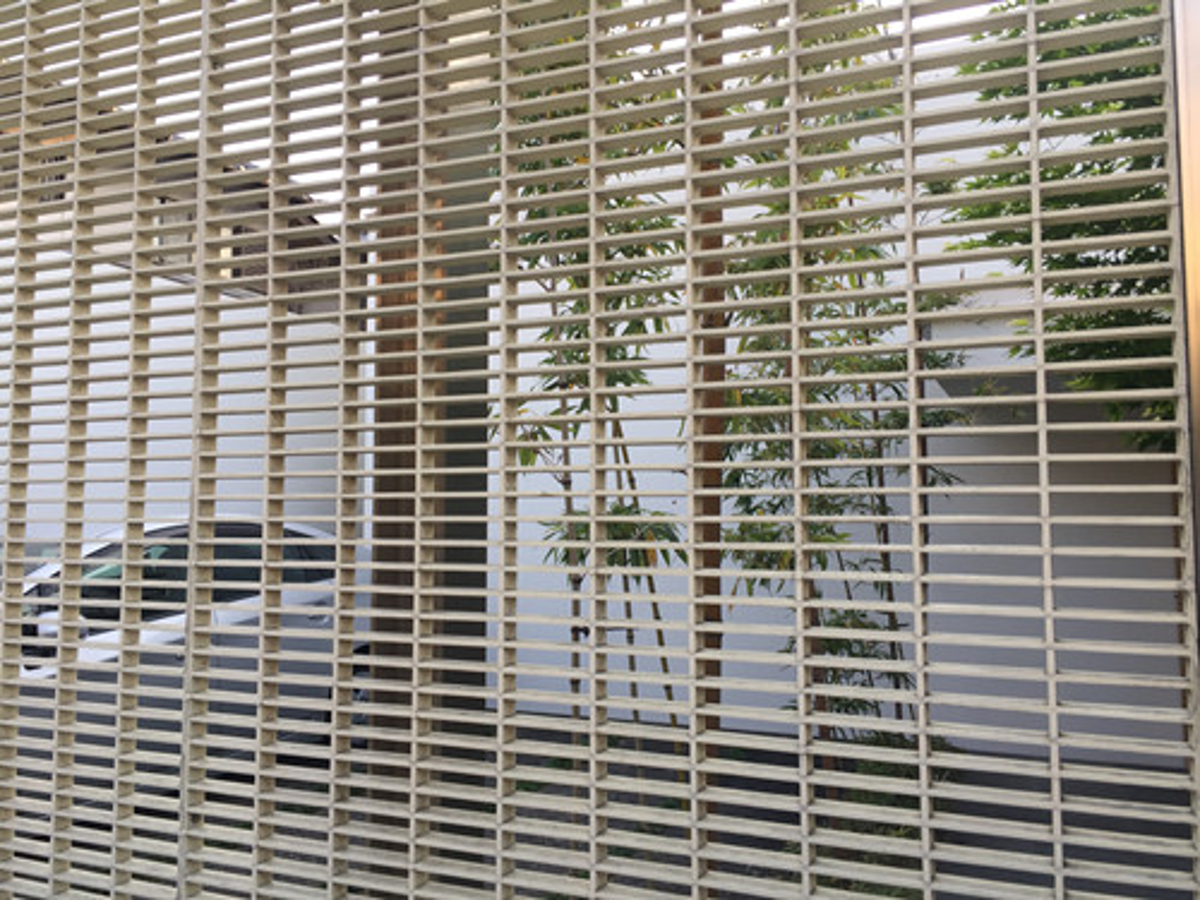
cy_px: 450
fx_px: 1005
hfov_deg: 61.7
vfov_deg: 48.2
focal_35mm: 29
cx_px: 600
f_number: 2.2
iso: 32
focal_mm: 4.15
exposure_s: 1/123
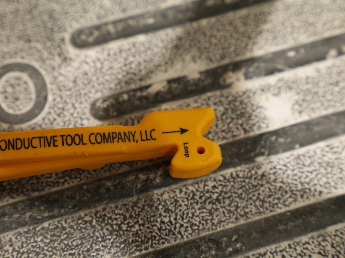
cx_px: 172
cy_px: 129
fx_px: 698
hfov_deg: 27.8
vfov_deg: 21.0
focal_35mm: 70
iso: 400
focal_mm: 35
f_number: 4
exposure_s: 1/30
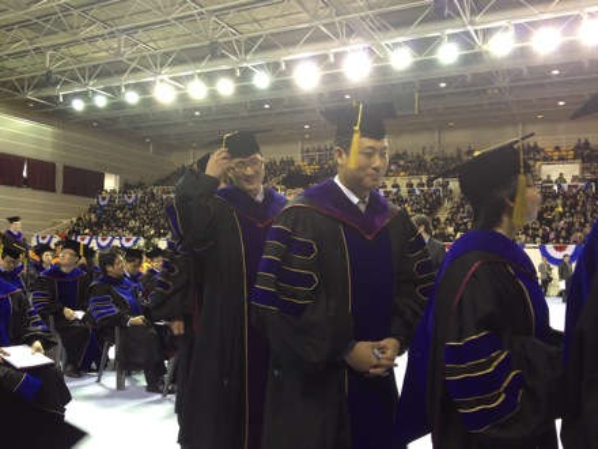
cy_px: 224
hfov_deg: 52.6
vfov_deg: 40.7
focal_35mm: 35
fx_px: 605
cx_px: 299
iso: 125
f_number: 2.4
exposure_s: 1/20
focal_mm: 4.28
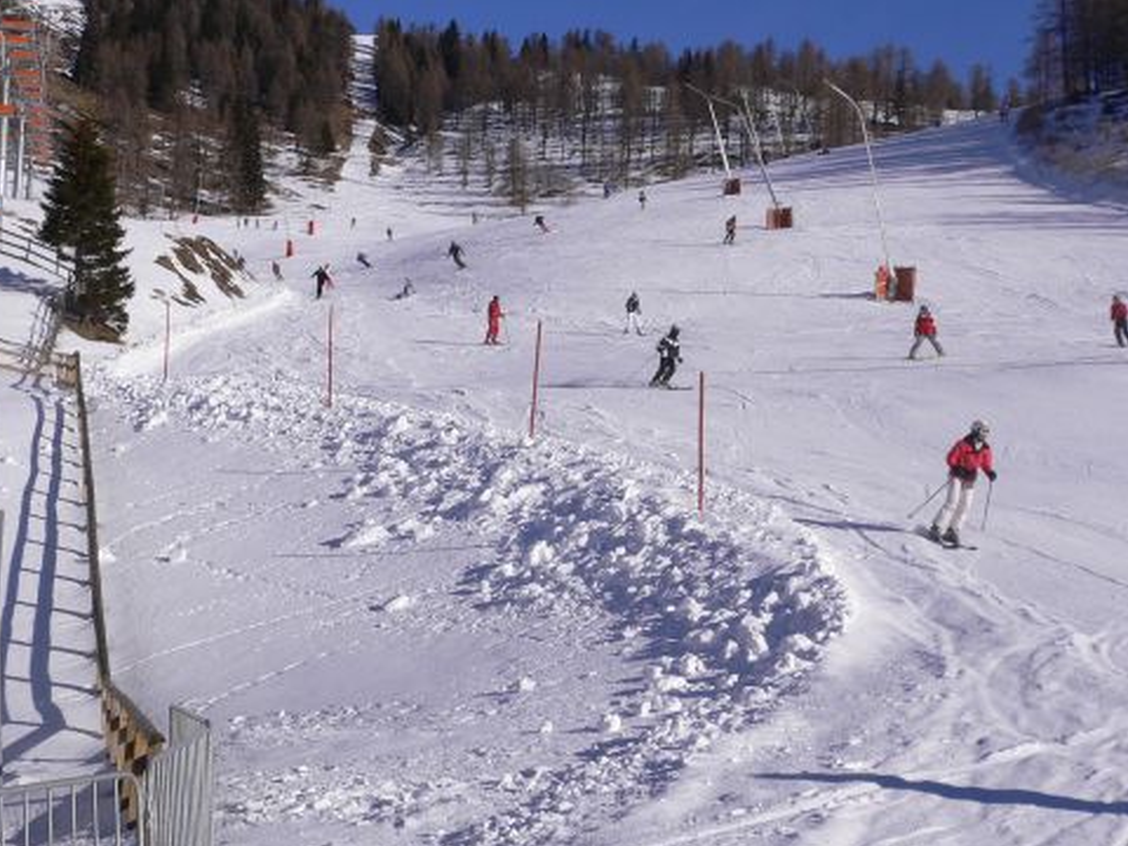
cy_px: 371
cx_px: 454
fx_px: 2216
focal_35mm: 68
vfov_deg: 21.6
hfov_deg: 28.5
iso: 80
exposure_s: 1/500
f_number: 6.9
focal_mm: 8.5
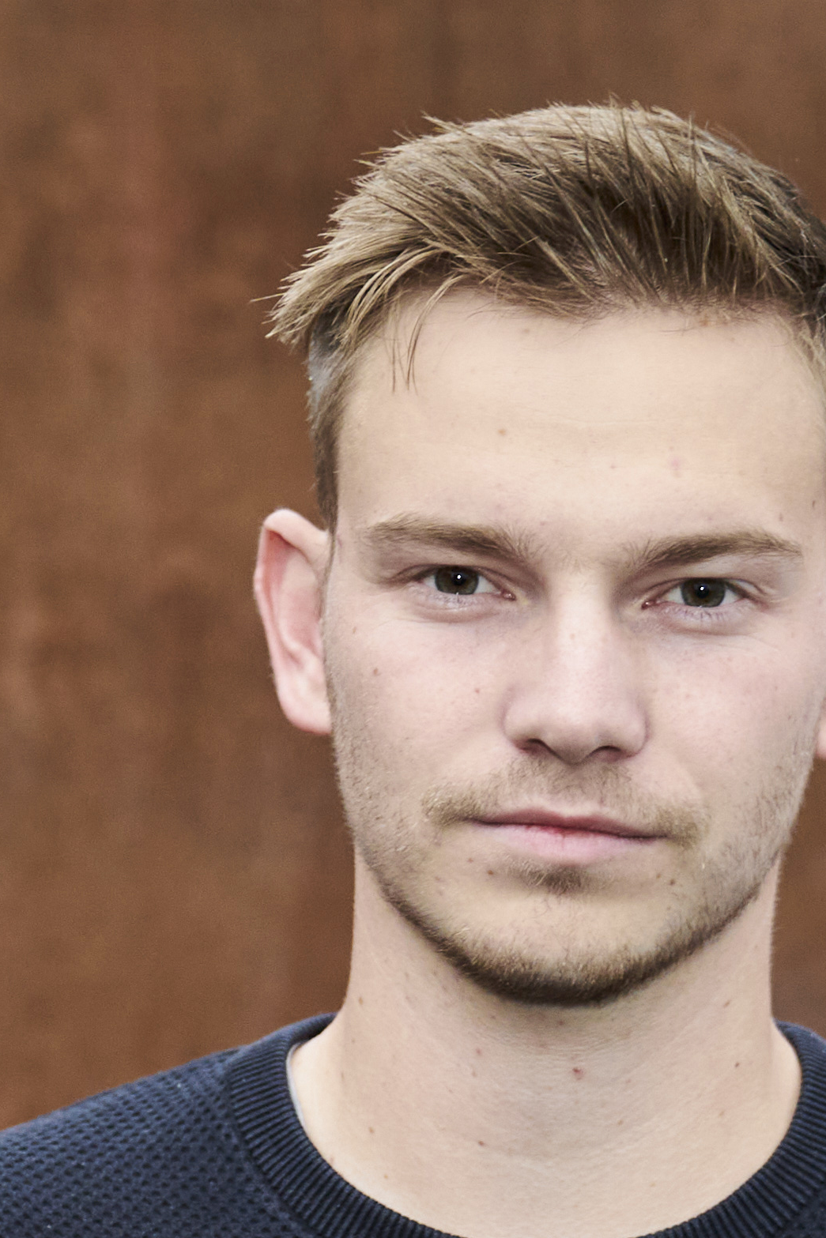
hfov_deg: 8.8
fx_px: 5367
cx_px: 457
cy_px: 1033
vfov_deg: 13.1
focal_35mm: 156
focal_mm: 42
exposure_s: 1/125
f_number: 2.8
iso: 400
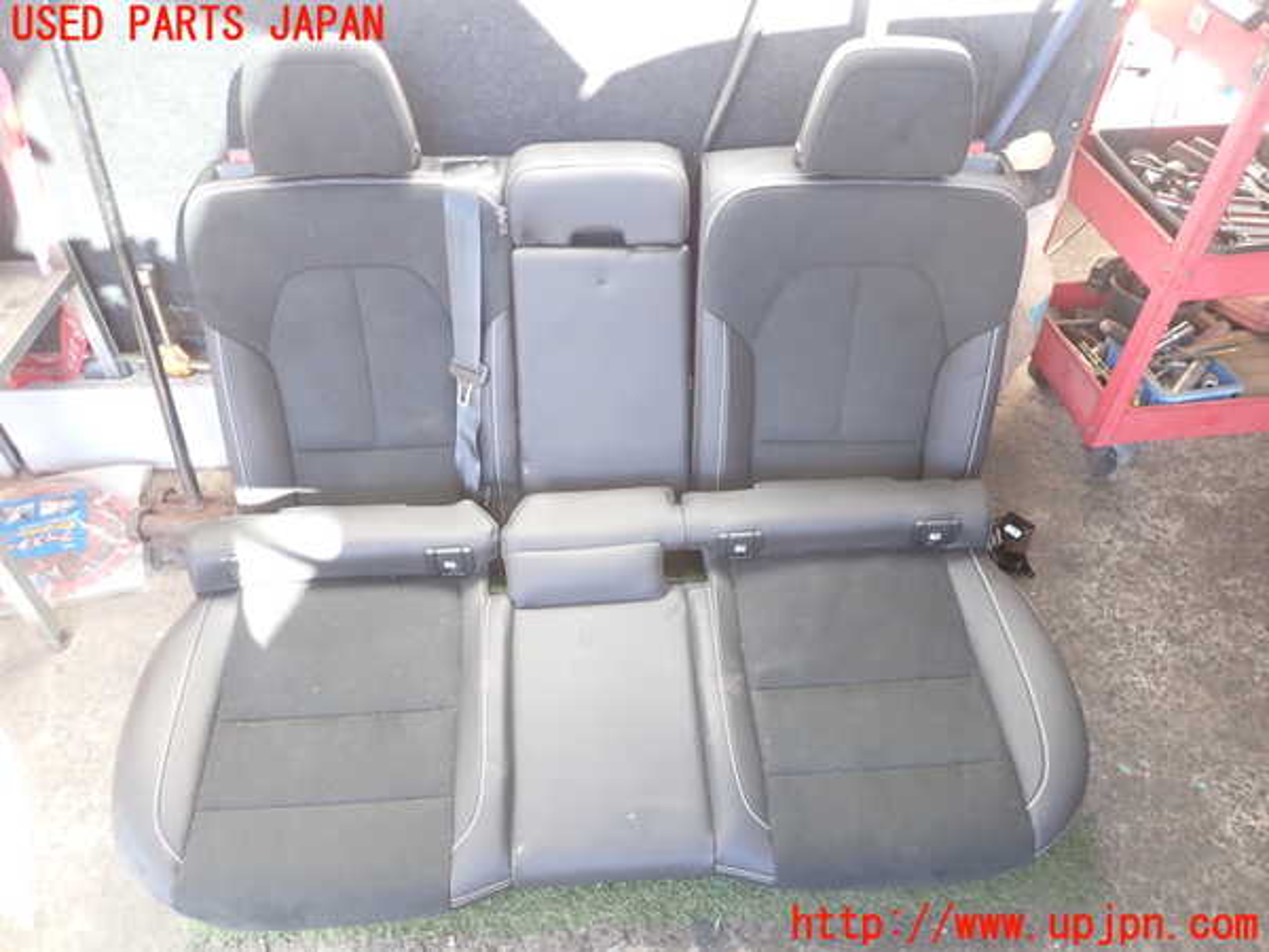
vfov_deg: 54.9
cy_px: 476
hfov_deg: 69.4
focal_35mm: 25
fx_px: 916
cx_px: 634
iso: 200
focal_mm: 4.5
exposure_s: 1/60
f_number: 2
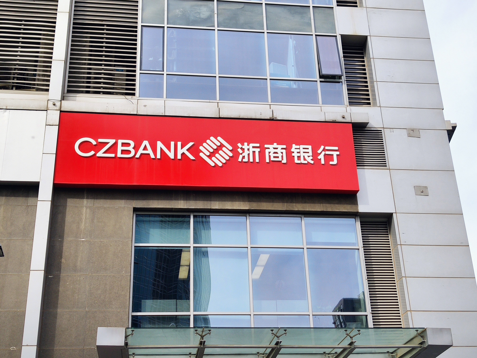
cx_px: 238
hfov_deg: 39.7
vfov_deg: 30.3
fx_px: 661
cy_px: 179
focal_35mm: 48
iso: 112
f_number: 1.75
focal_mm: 4.75
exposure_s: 1/1458
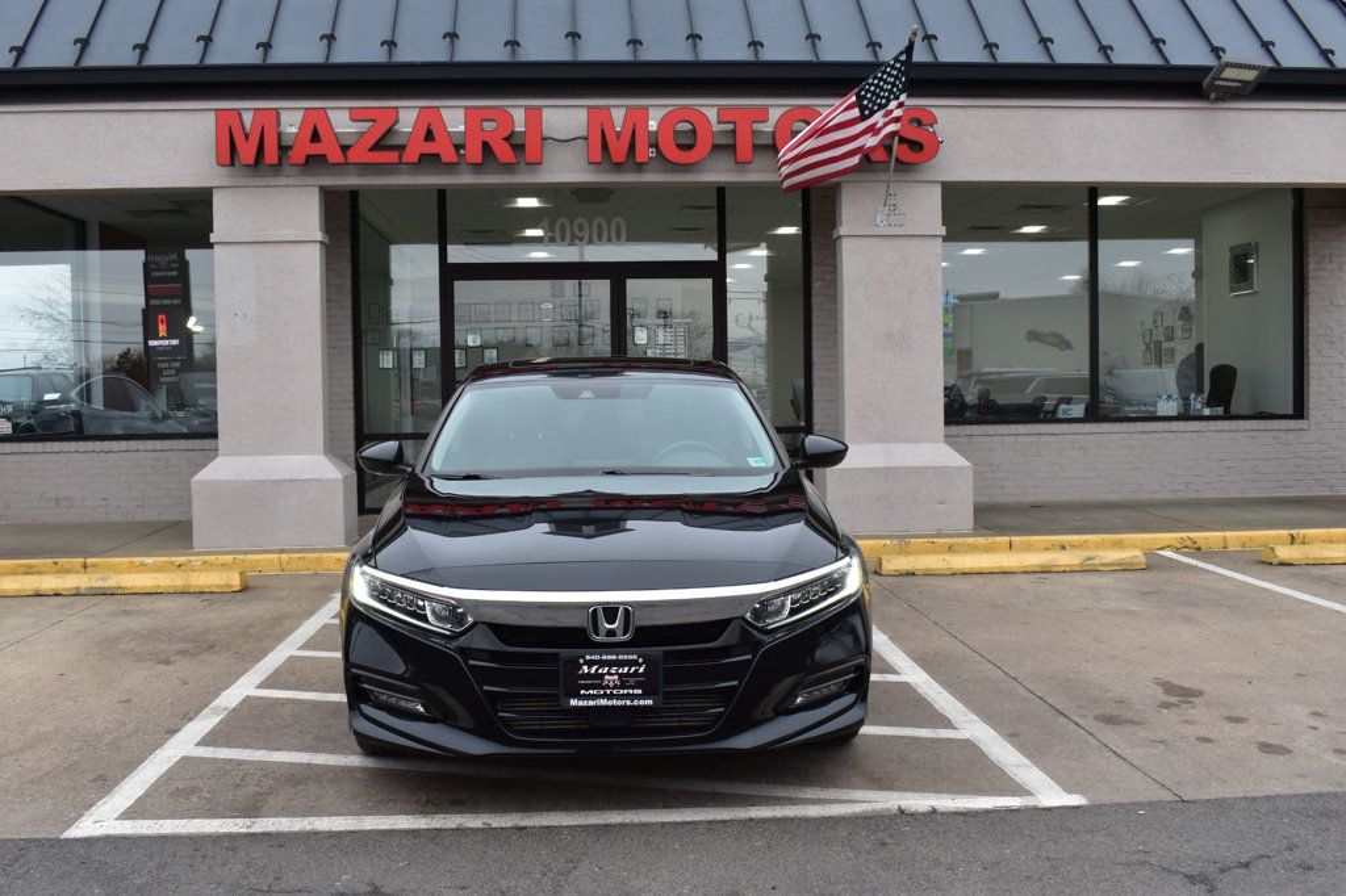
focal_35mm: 36
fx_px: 1345
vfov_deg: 36.8
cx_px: 673
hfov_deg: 53.1
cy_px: 448
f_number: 9
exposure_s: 1/100
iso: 400
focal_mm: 24
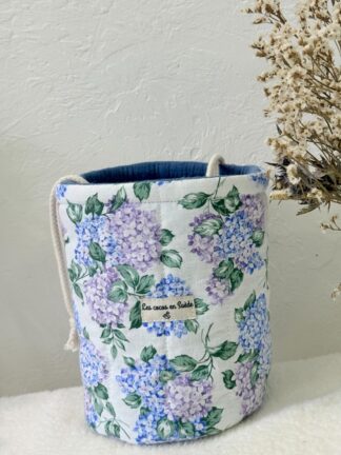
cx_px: 170
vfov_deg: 39.7
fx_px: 630
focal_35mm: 48
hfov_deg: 30.3
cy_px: 228
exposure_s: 1/60
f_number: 1.78
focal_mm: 6.76
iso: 100
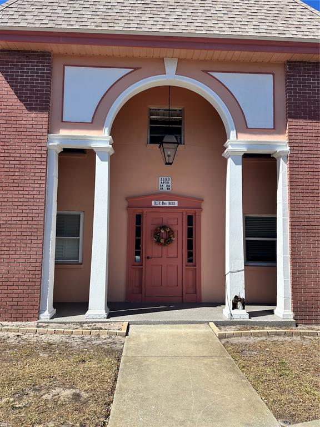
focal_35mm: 24
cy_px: 214
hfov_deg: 56.8
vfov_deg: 71.6
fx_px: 296
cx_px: 160
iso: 80
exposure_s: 1/4762
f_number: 1.78
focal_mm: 6.86
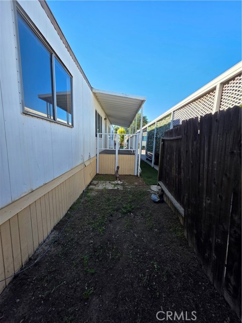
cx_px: 121
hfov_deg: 89.9
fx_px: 121
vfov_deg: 106.2
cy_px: 162
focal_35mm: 13
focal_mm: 2.2
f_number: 1.9
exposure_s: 1/533
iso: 40
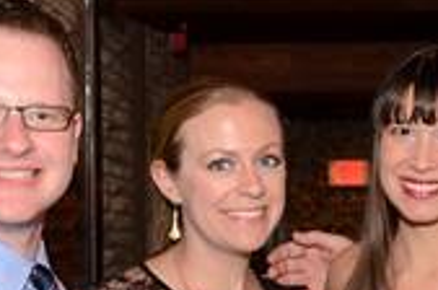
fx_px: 1542
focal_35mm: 127
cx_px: 381
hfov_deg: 16.0
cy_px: 256
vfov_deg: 10.7
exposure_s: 1/30
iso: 1250
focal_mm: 26
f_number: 4
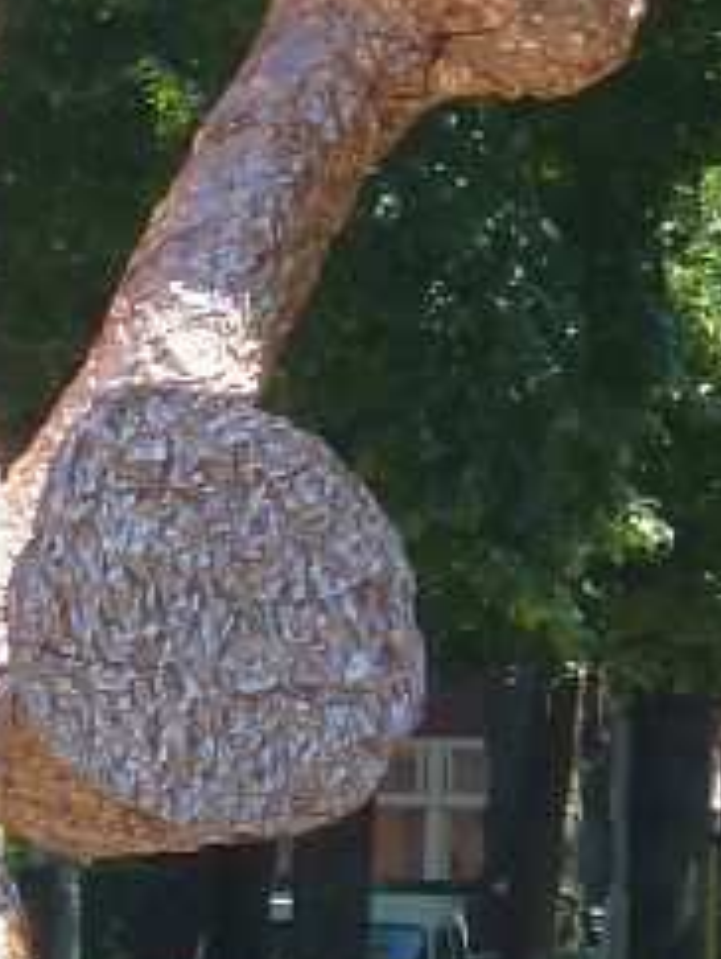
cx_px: -563
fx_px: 35152
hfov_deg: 1.2
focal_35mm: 1268
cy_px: 820
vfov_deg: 1.6
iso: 80
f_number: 4.9
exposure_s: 1/125
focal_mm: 49.2
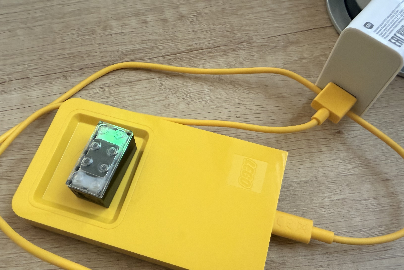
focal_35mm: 31
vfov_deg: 42.0
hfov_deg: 60.3
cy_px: 169
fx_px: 348
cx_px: 210
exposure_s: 1/121
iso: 320
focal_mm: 2.22
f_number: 2.2
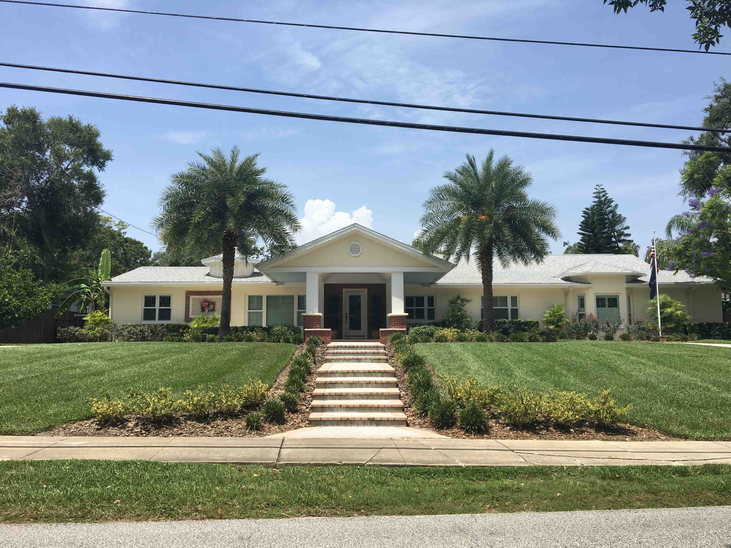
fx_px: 612
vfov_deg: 48.2
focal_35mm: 29
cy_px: 274
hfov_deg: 61.7
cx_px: 366
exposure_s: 1/1603
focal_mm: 4.15
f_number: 2.2
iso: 25
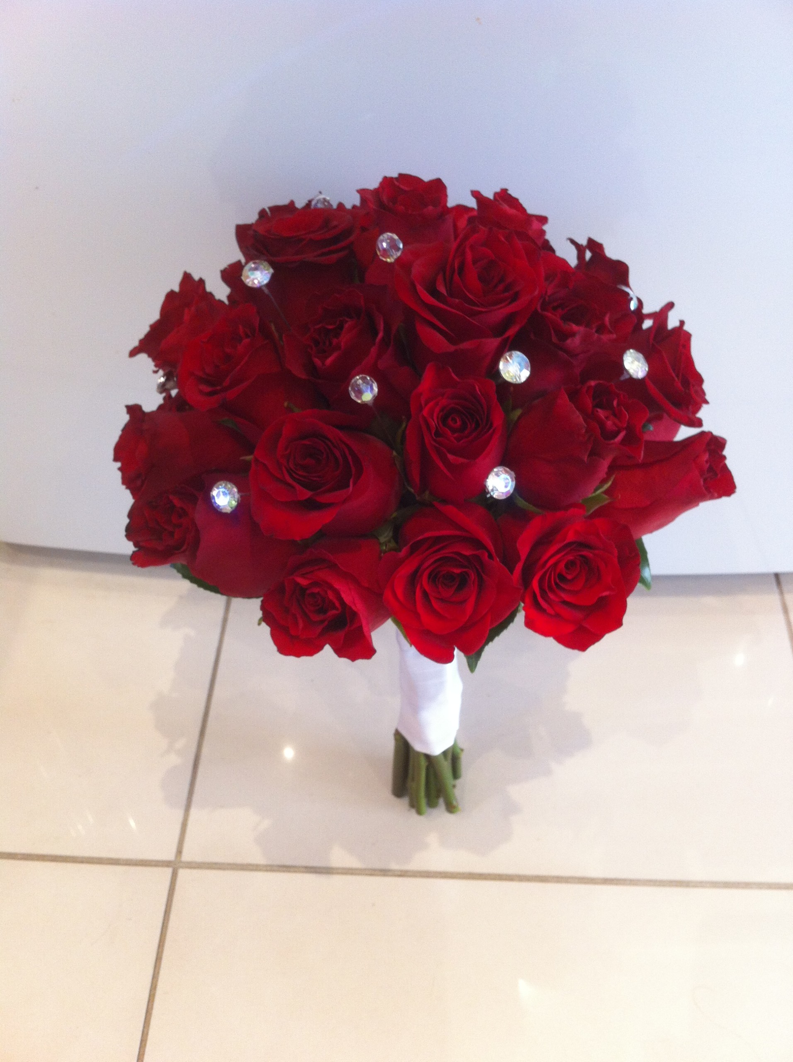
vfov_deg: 52.7
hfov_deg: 40.6
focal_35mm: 35
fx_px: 1072
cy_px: 531
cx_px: 396
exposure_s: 1/15
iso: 100
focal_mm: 3.85
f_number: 2.8
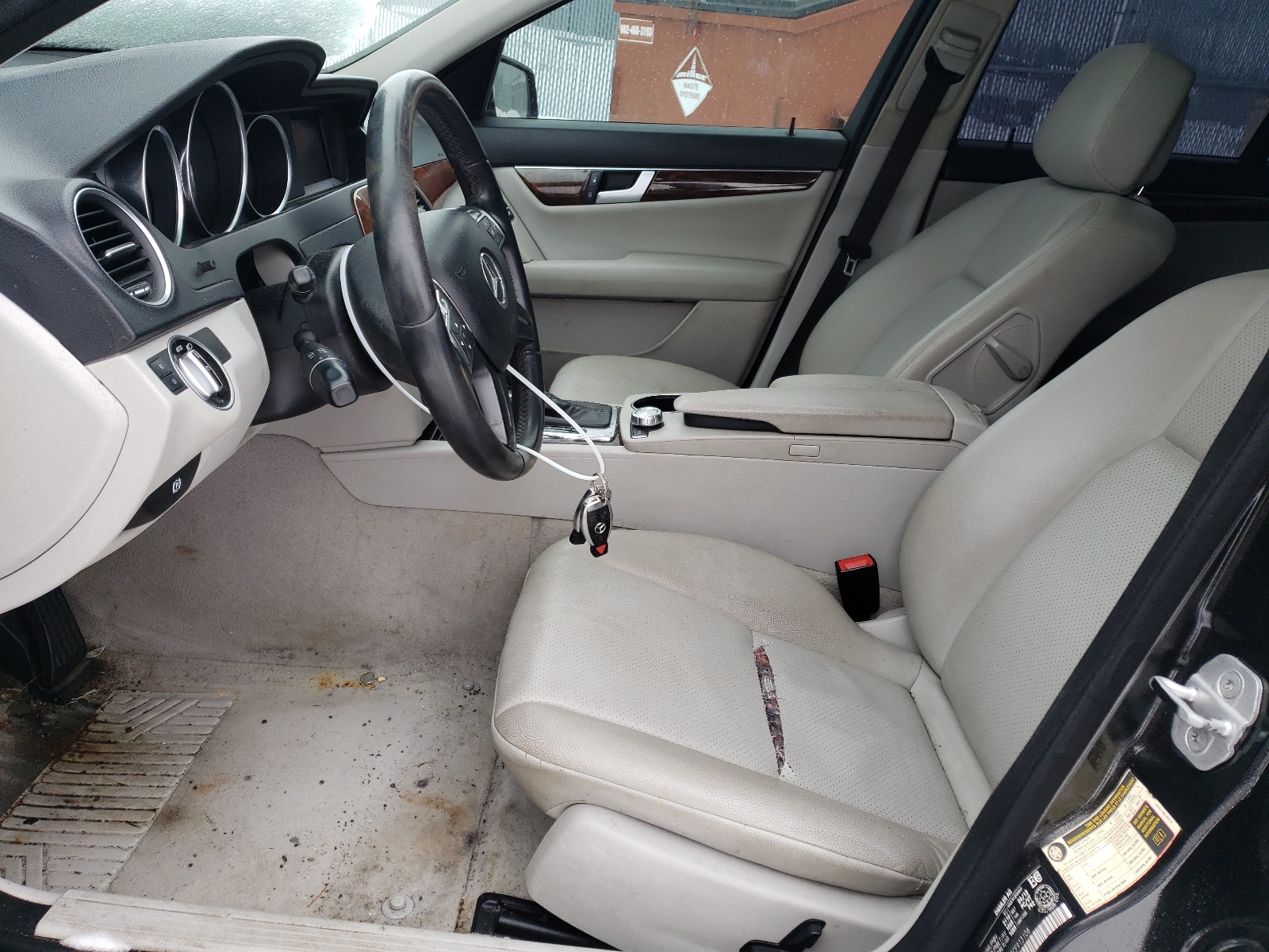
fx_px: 953
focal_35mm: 26
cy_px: 476
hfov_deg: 67.3
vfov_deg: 53.1
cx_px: 634
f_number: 1.5
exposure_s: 1/263
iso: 50
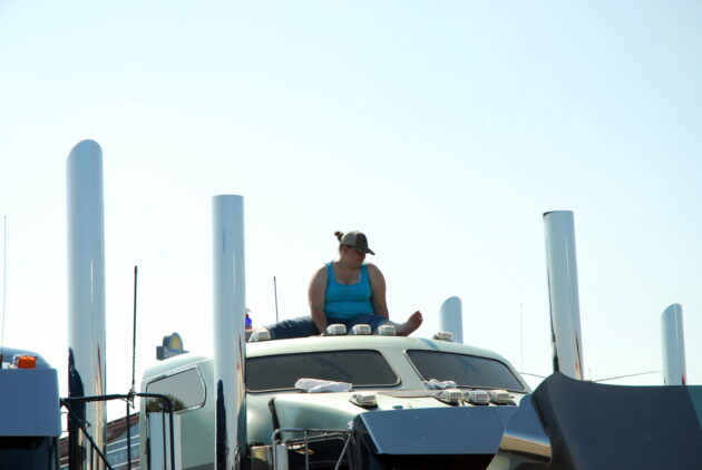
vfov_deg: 13.1
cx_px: 351
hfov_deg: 19.4
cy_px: 235
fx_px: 2050
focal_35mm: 105
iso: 140
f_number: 8
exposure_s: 1/250
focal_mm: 70
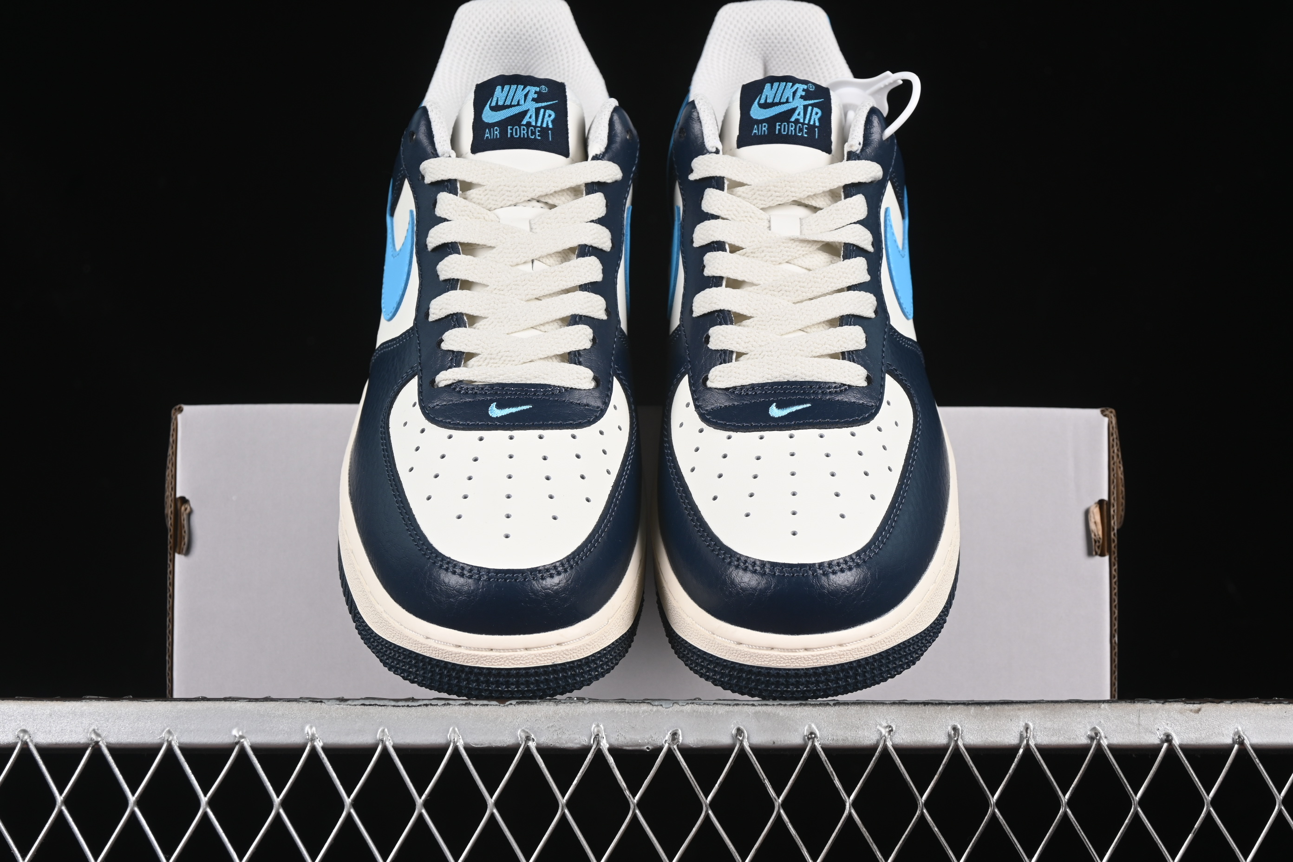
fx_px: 2694
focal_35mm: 75
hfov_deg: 27.0
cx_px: 646
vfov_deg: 18.2
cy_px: 431
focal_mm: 50
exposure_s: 1/60
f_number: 7.1
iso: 160
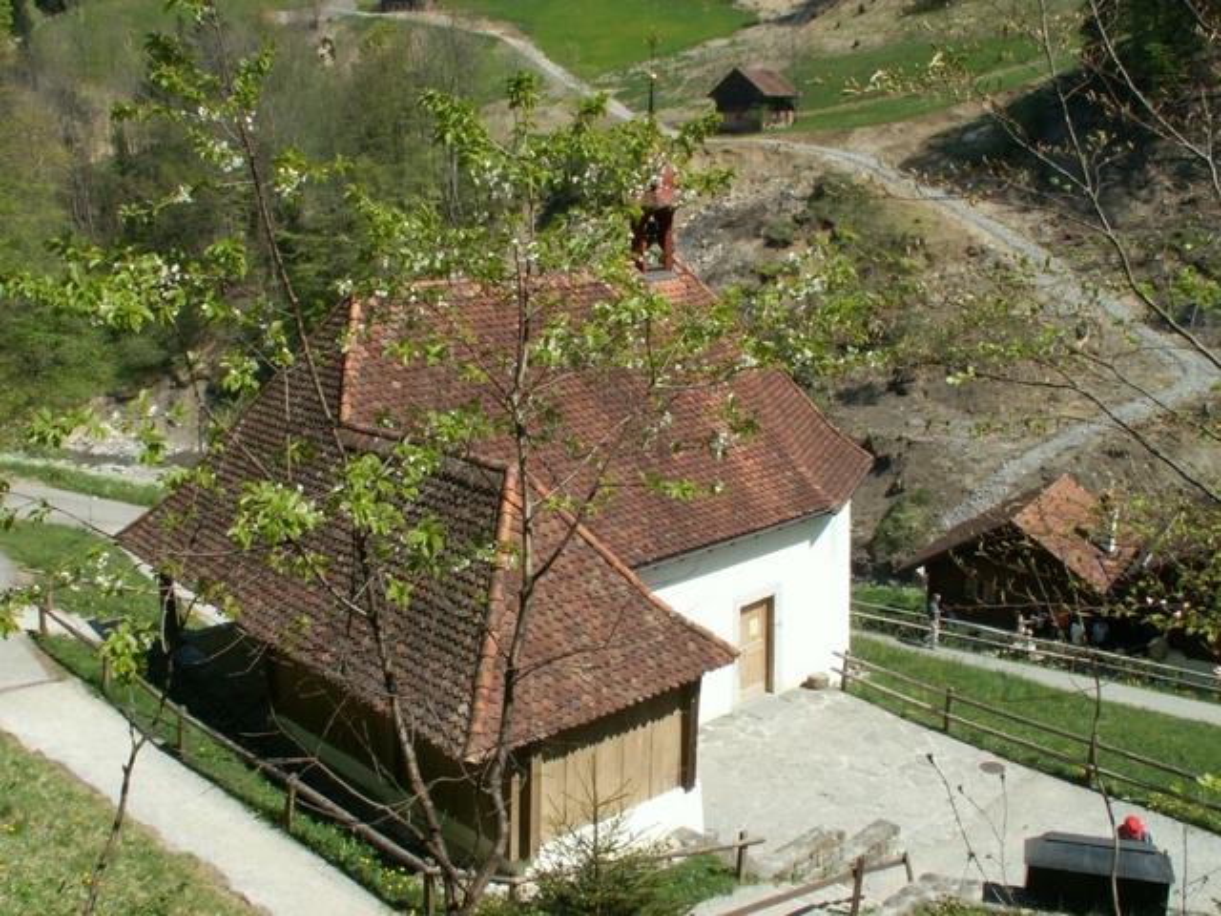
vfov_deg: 40.7
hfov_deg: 52.6
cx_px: 610
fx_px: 1235
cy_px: 458
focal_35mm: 35
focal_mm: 5.86
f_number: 8
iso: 50
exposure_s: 1/125
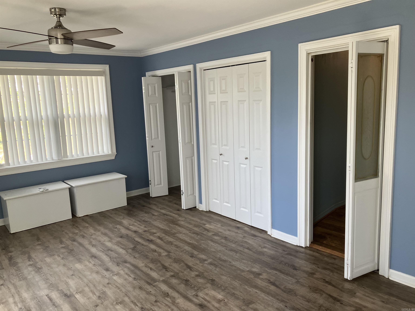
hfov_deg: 63.4
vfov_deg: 49.7
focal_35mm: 28
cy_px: 156
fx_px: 336
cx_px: 208
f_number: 1.8
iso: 64
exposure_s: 1/120
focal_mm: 3.99
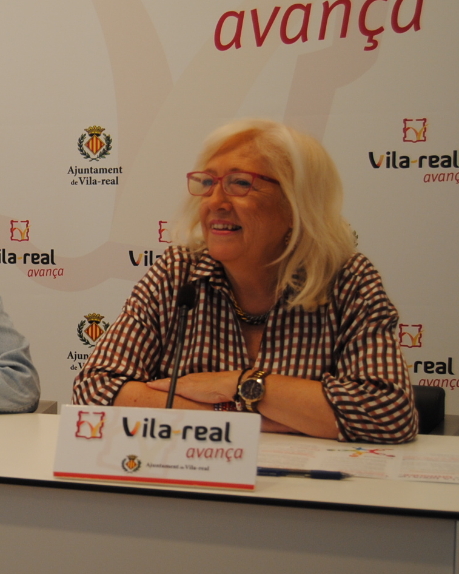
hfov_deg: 19.2
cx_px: -106
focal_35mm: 75
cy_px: 294
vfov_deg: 25.4
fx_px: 1273
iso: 200
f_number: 4
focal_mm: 26
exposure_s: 1/60
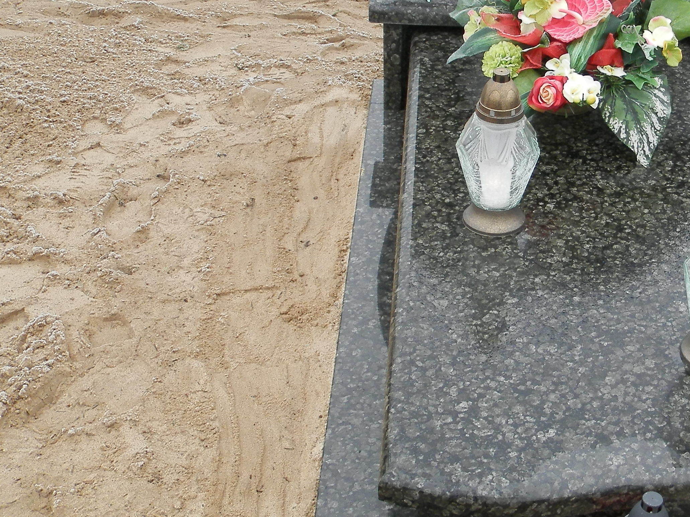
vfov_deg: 26.0
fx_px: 1116
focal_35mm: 56
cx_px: 574
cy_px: 196
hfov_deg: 33.1
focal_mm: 4.5
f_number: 3.1
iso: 80
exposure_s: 1/80
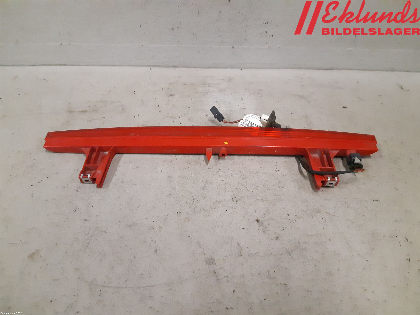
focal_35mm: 26
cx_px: 210
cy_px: 158
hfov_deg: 67.3
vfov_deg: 53.1
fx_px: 315
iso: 800
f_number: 1.7
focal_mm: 3.93
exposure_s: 1/244
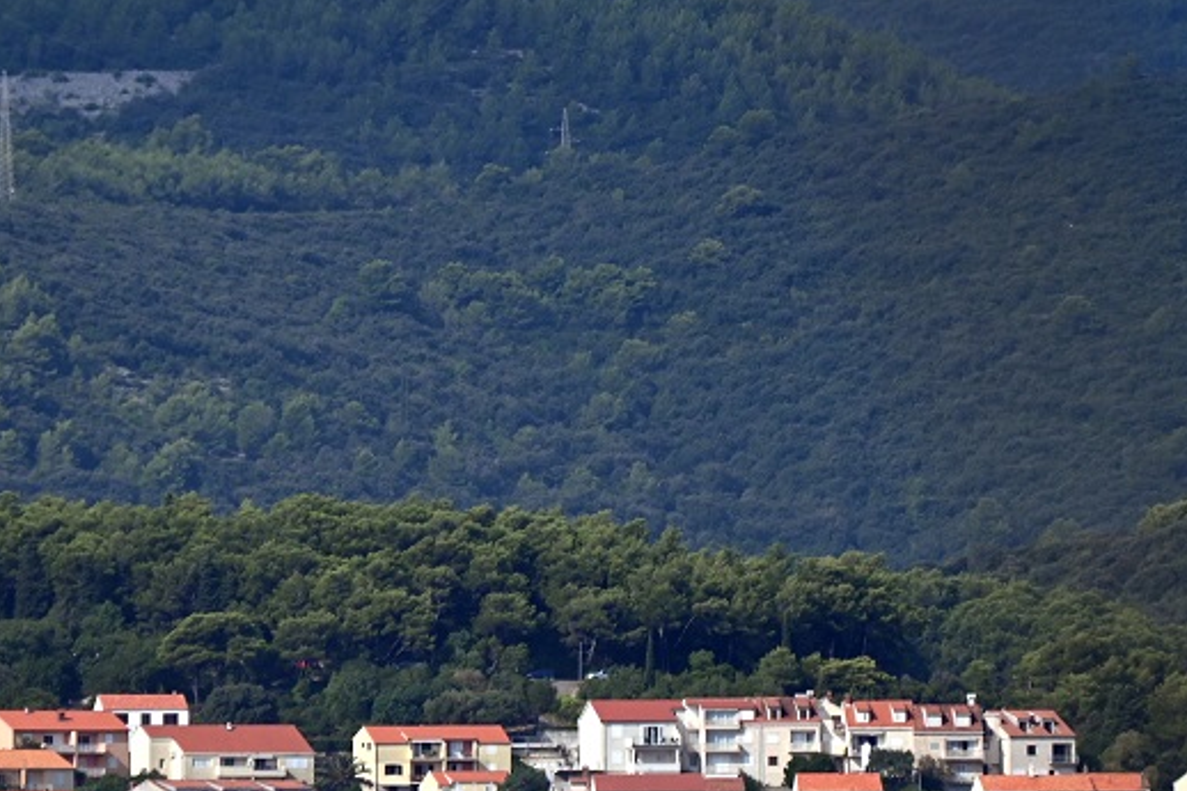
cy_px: 290
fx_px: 24819
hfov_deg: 2.7
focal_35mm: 753
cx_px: 380
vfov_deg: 1.8
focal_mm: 300
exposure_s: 1/1000
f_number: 5.6
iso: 160
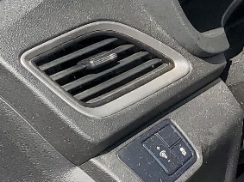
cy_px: 147
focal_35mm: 147
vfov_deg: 10.1
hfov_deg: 11.8
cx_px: 513
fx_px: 1036
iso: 50
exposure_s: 1/1250
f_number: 1.5
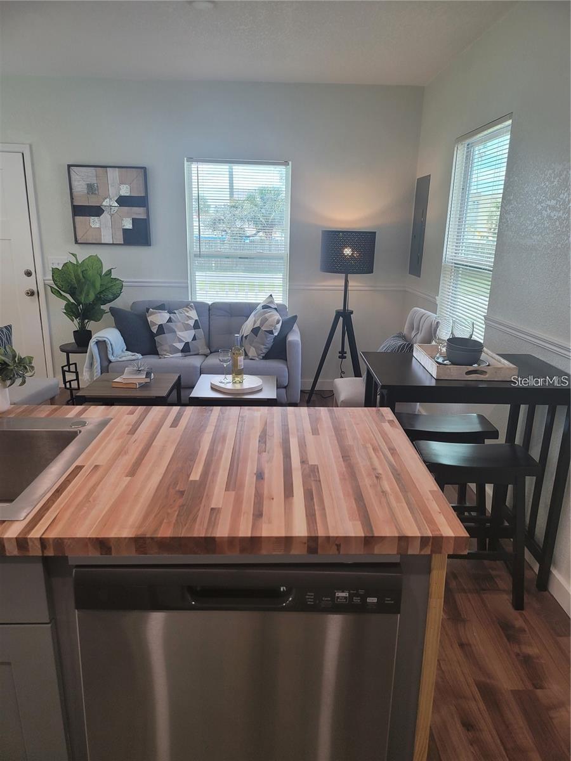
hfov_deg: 53.1
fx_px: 572
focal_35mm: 26
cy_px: 380
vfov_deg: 67.3
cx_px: 286
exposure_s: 1/119
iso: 80
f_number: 1.8
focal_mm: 5
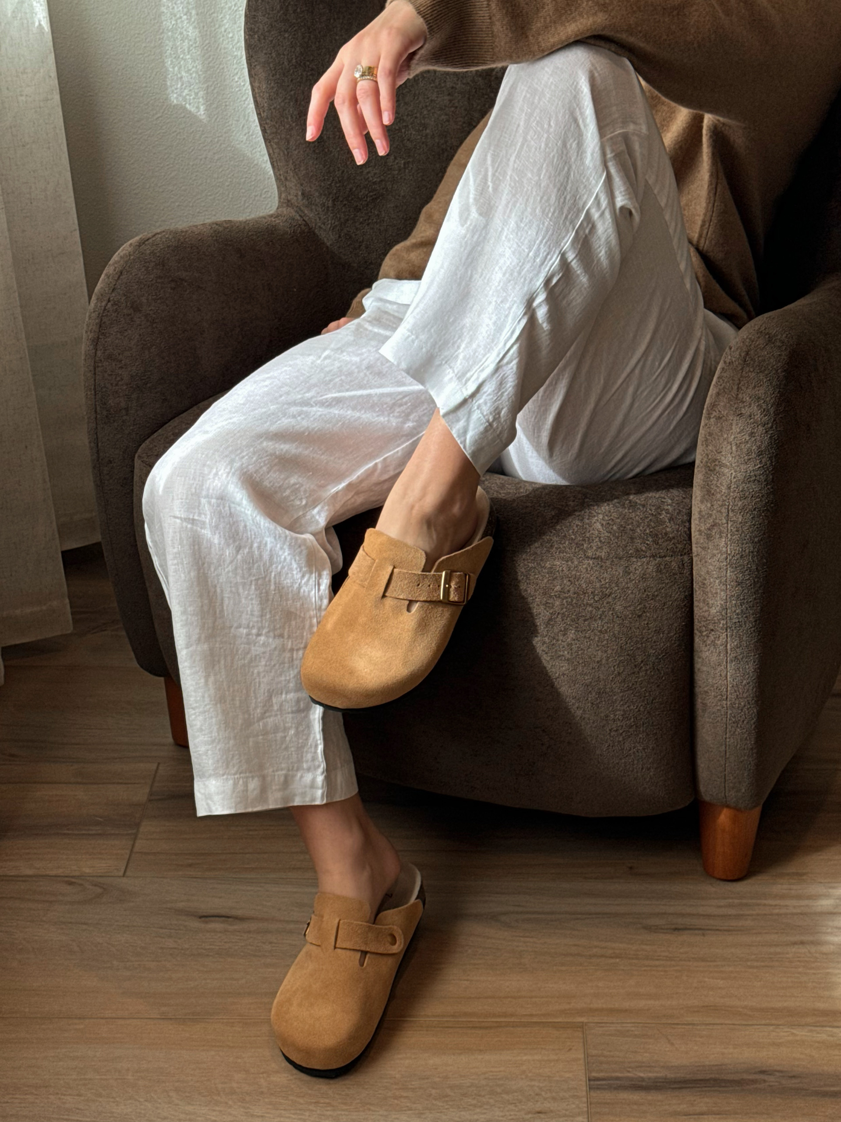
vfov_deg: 39.7
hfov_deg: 30.3
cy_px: 561
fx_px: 1555
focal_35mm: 48
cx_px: 420
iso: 50
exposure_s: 1/140
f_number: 1.78
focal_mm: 6.76
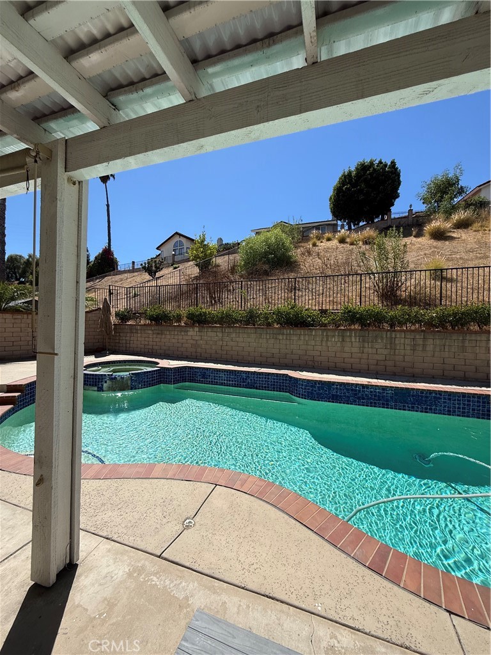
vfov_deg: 102.1
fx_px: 265
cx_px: 246
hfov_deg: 85.7
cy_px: 328
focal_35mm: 14
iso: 50
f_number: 2.2
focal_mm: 2.22
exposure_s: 1/2092
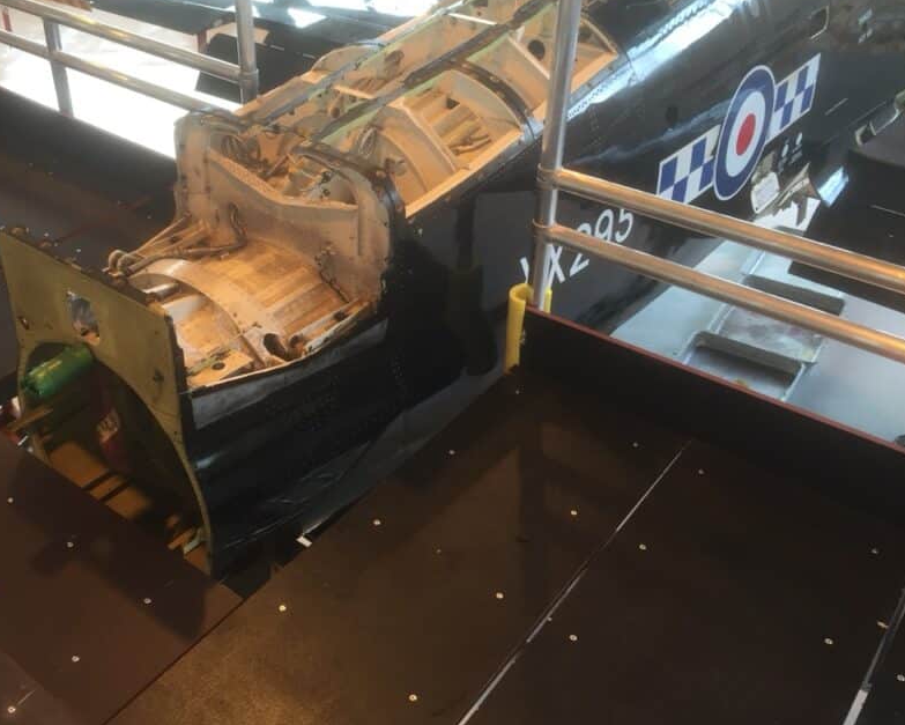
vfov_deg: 40.0
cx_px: 340
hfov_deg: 48.6
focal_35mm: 37
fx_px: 991
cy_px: 302
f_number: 2.2
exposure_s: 1/33
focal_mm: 4.15
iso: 32
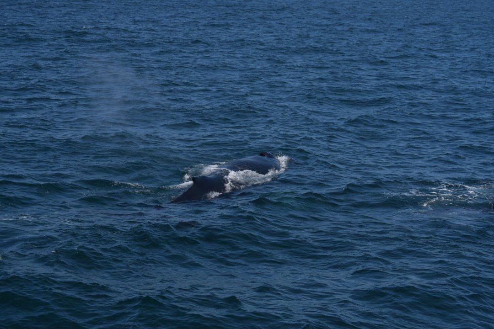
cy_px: 164
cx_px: 247
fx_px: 1132
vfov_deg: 16.6
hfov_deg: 24.6
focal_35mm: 82
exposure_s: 1/1600
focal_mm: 55
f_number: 5.6
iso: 200
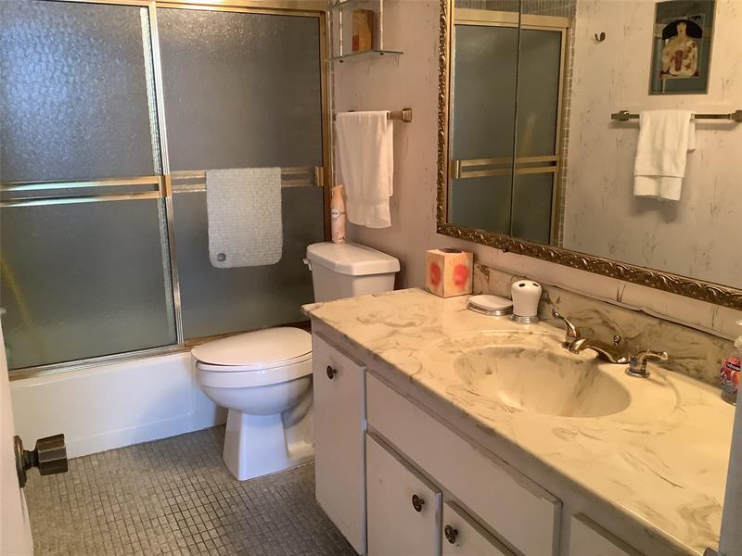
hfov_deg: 58.4
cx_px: 371
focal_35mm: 31
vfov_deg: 45.4
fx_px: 664
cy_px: 278
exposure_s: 1/60
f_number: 2.4
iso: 250
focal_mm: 3.3
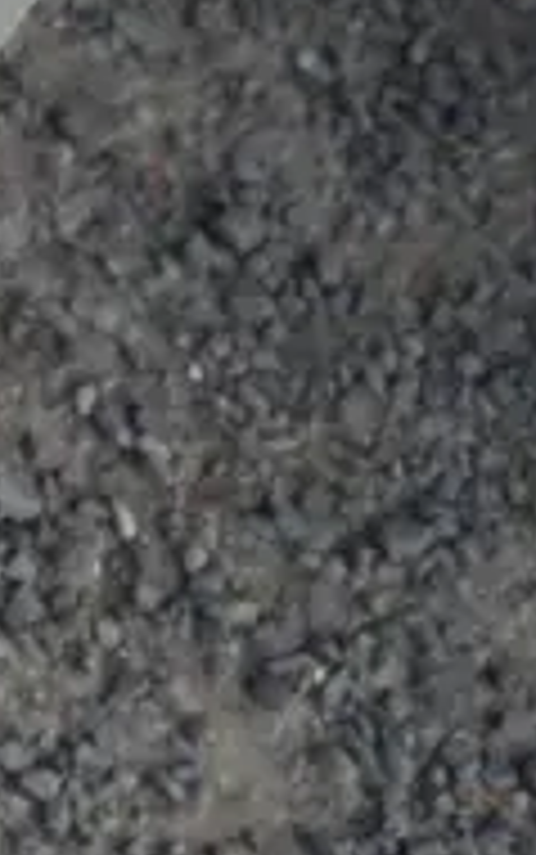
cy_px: -457
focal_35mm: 160
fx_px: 3734
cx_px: -1617
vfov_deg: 12.4
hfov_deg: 6.6
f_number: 4.5
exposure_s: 1/200
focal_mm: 14
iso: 200
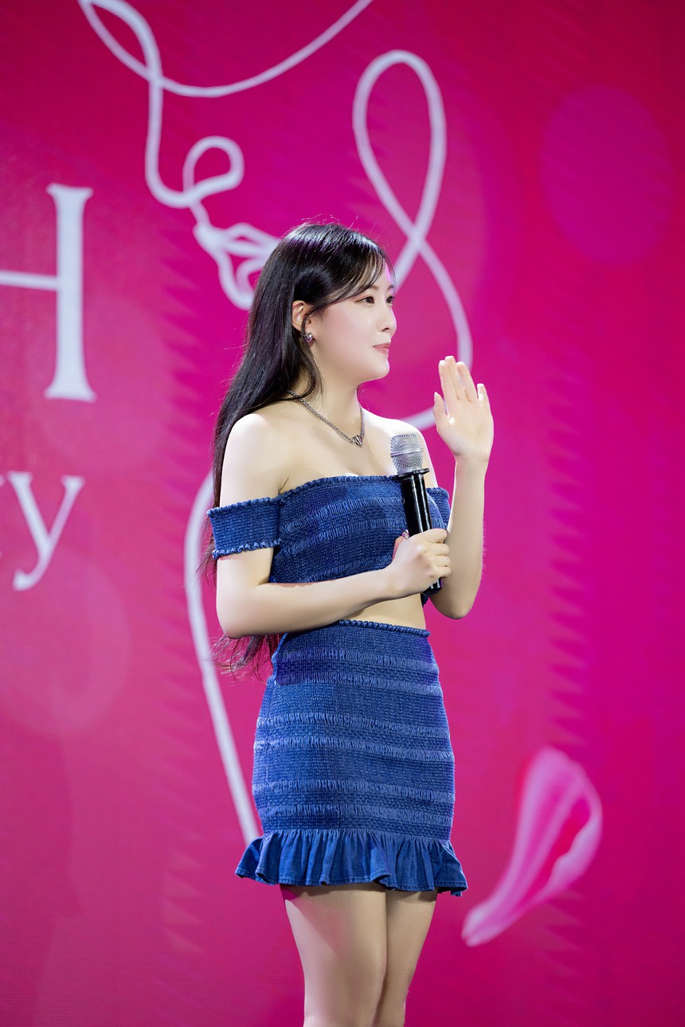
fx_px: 4424
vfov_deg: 13.2
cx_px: 342
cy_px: 514
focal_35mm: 155
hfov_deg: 8.9
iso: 500
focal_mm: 155
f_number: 3.2
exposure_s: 1/200
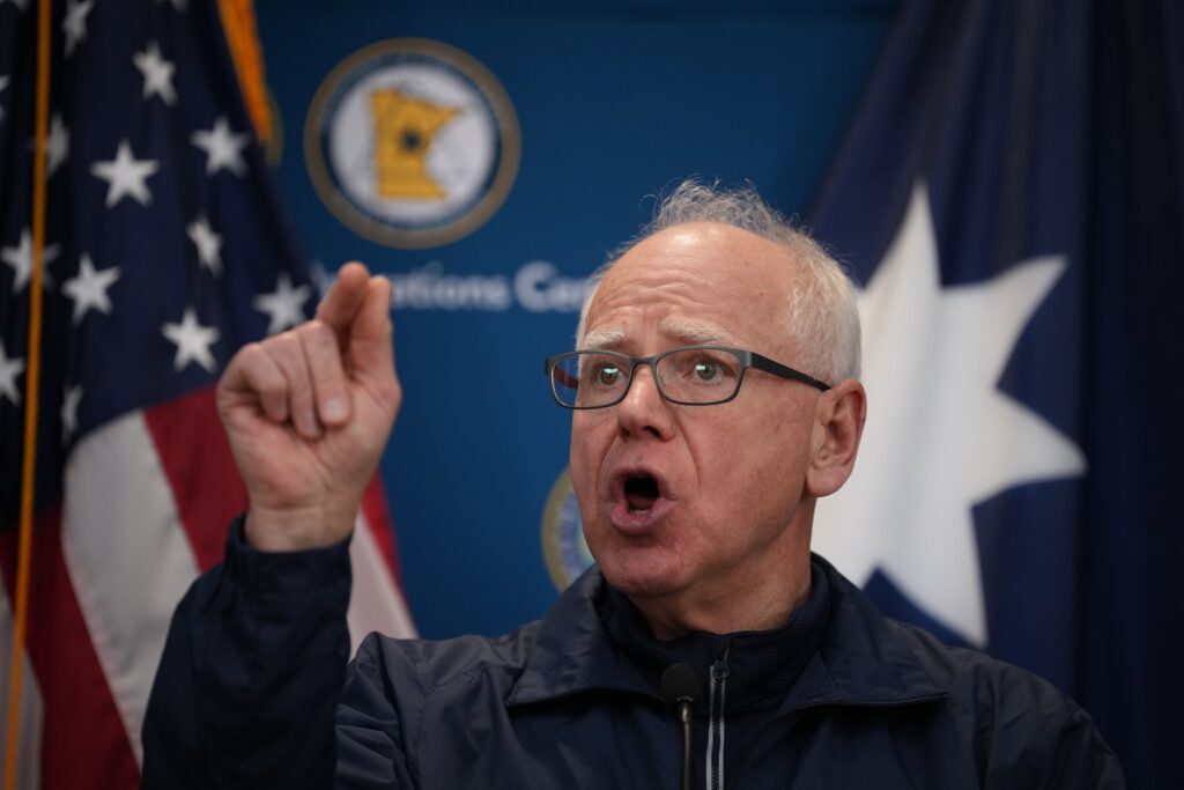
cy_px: 395
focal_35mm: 200
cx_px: 592
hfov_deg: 10.3
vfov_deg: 6.9
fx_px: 6578
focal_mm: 200
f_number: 2.8
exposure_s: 1/640
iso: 1600
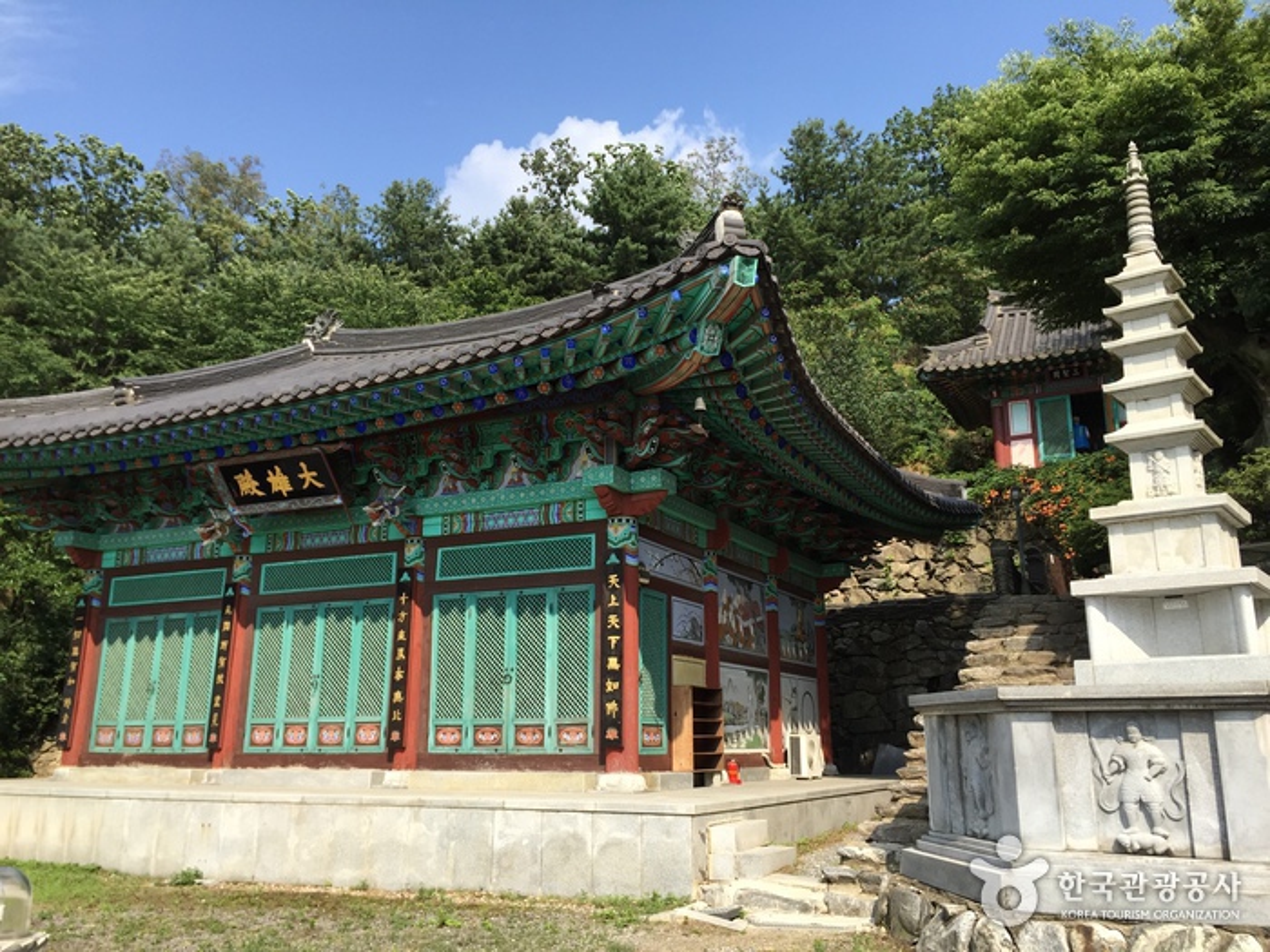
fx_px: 1064
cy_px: 476
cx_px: 635
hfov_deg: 61.7
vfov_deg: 48.2
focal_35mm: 29
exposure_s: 1/1199
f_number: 2.2
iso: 32
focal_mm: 4.15
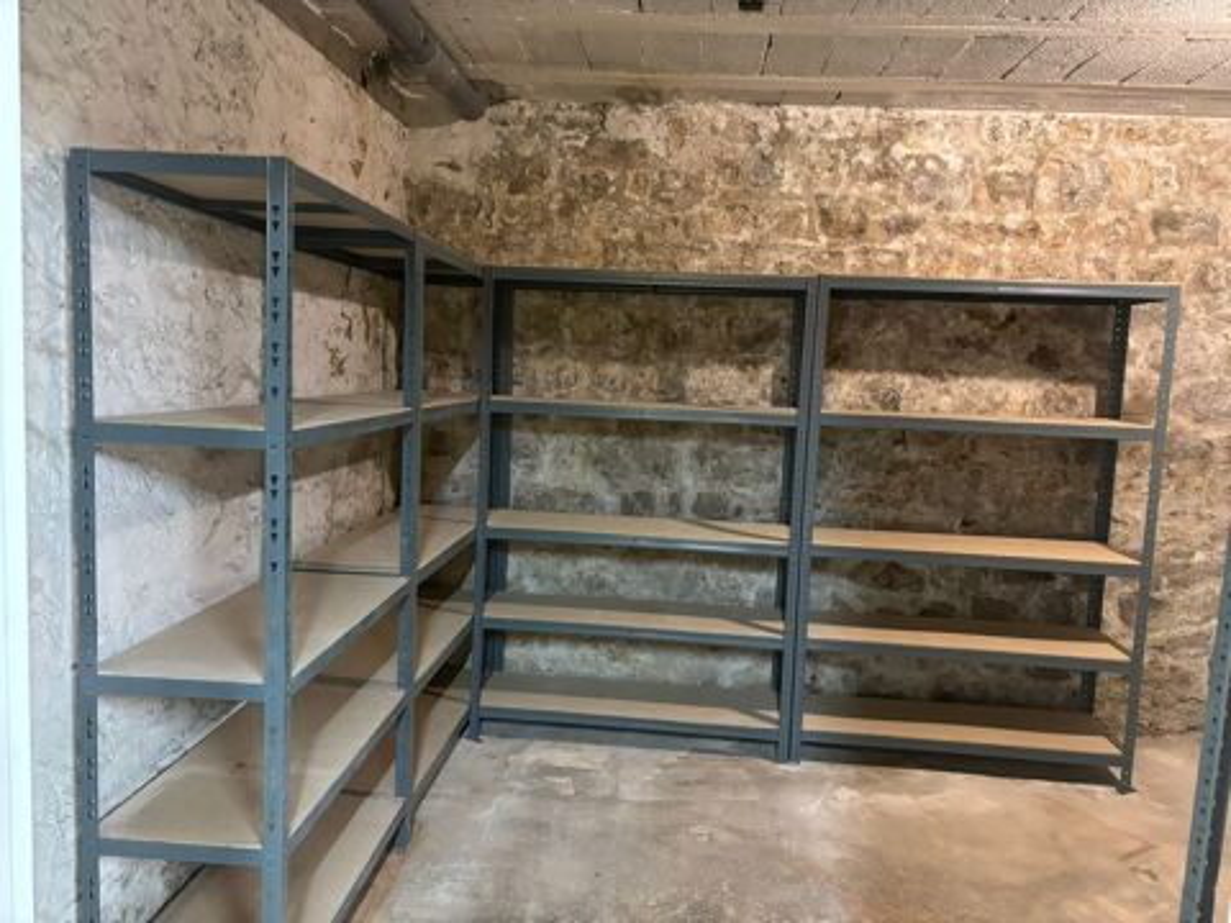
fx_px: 925
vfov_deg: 53.1
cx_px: 616
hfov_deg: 67.3
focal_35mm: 26
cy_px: 462
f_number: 1.6
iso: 500
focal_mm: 5.96
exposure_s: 1/33
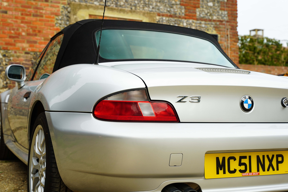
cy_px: 96
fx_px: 409
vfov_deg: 26.4
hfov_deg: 38.8
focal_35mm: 51
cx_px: 144
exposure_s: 1/320
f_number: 5.6
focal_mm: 51.1
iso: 250
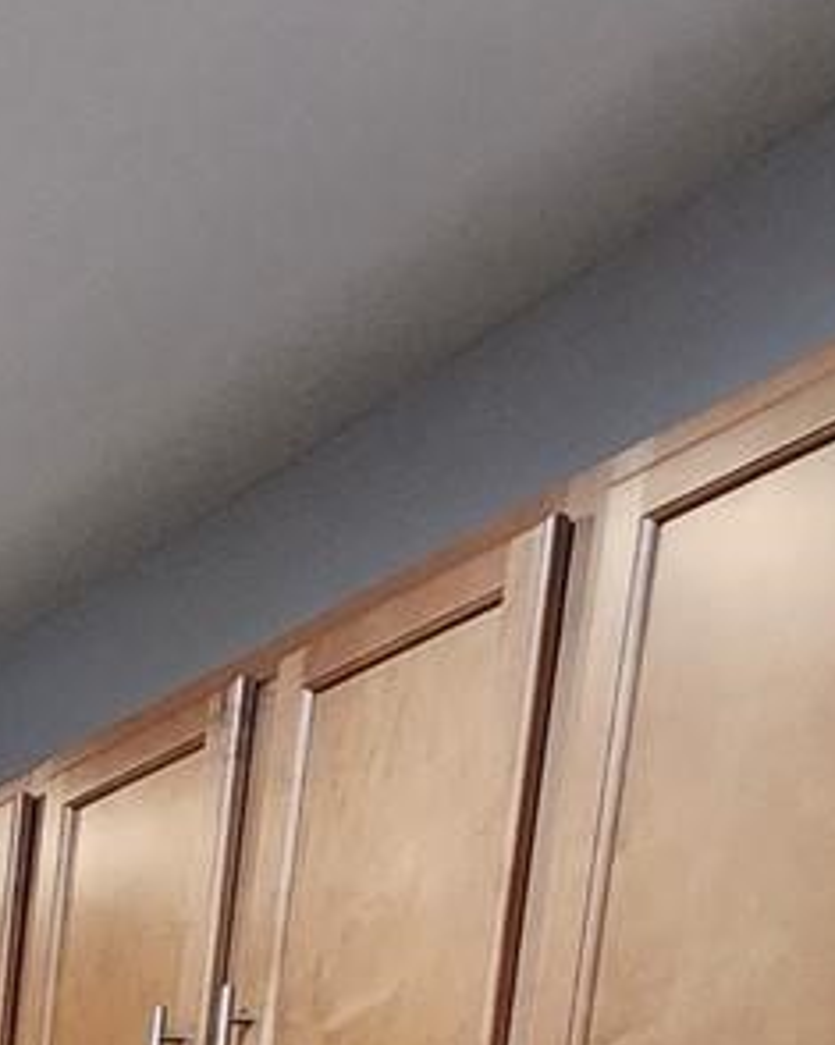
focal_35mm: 69
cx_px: -1222
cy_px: 1831
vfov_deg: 20.4
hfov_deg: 14.2
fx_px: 2133
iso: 320
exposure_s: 1/60
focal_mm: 2.2
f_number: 2.2
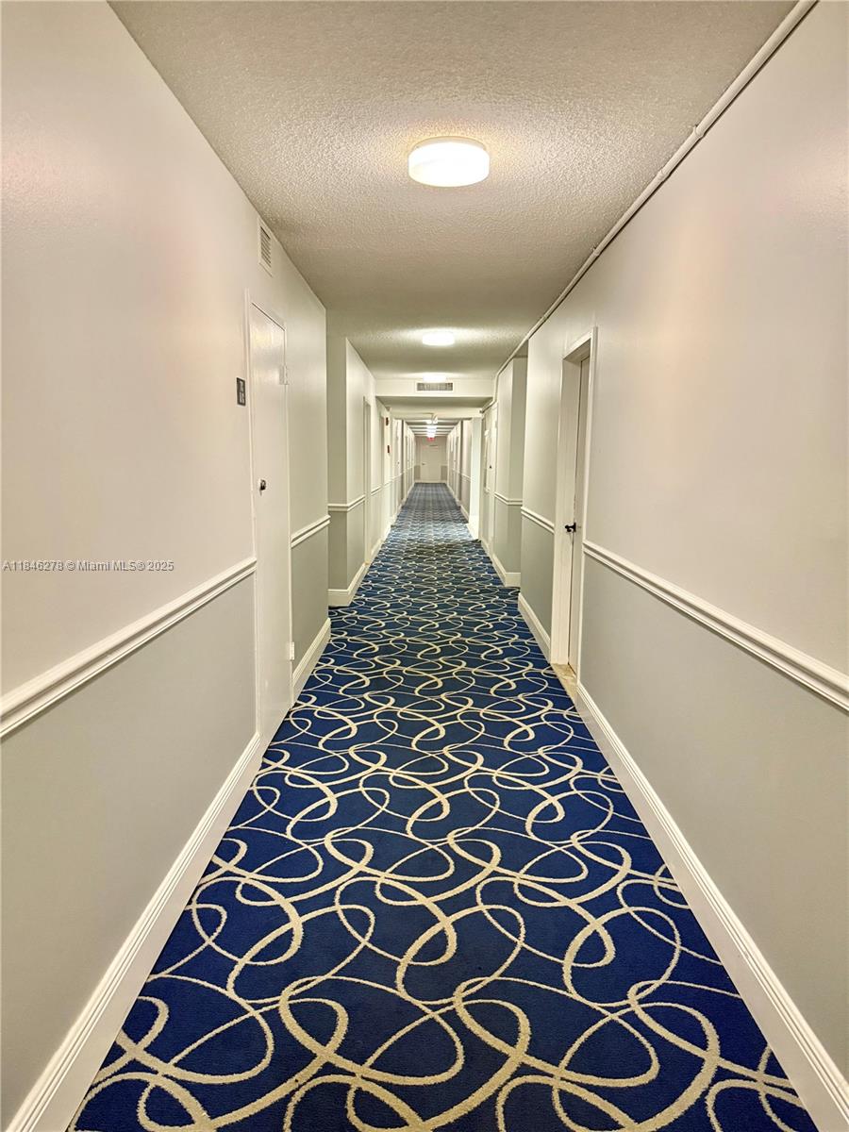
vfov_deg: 71.6
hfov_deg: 56.8
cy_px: 566
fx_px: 785
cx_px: 424
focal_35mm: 24
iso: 640
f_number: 1.78
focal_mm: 6.76
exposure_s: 1/60
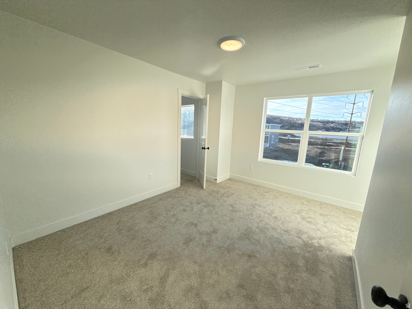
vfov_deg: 85.7
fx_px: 167
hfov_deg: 102.1
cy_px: 154
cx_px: 206
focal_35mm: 14
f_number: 2.2
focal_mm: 2.22
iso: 64
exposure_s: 1/261
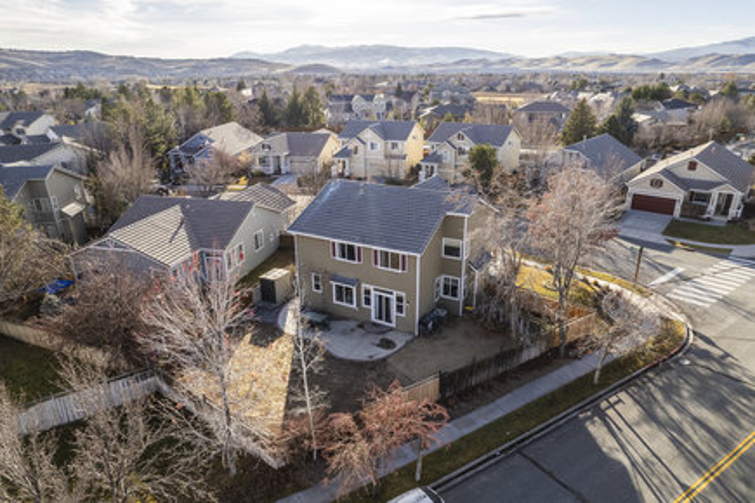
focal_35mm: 22
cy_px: 252
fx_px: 461
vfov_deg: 57.2
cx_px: 378
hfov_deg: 78.6
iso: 130
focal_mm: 8.38
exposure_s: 1/1000
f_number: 2.8
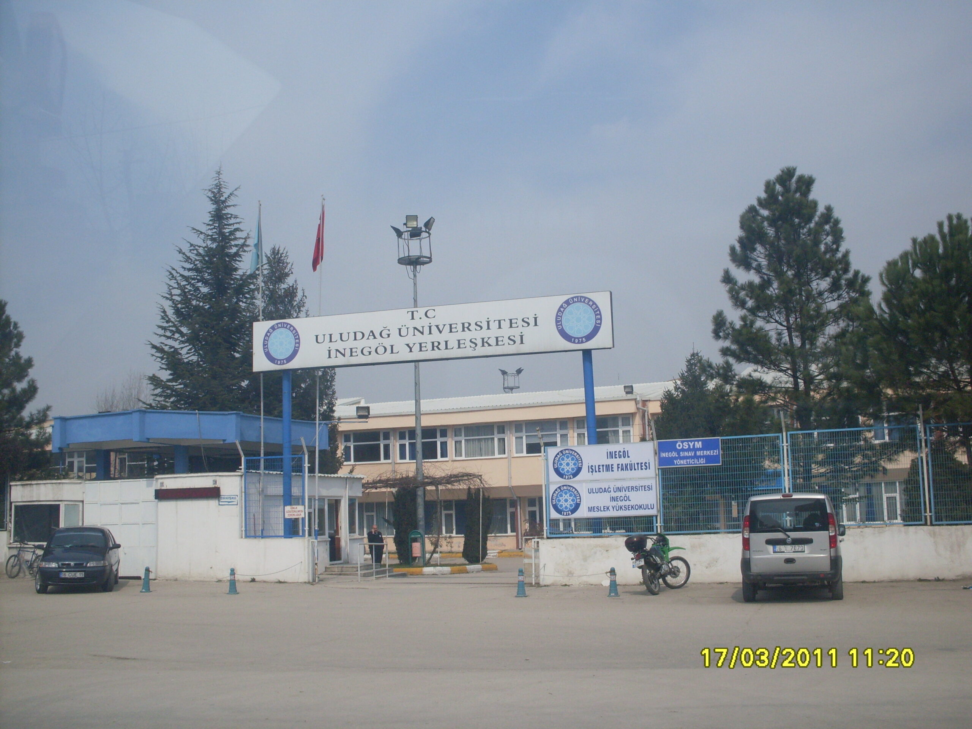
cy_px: 364
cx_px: 486
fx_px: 1067
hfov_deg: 49.0
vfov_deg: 37.7
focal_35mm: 38
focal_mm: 6.3
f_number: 8.4
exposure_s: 1/250
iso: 80
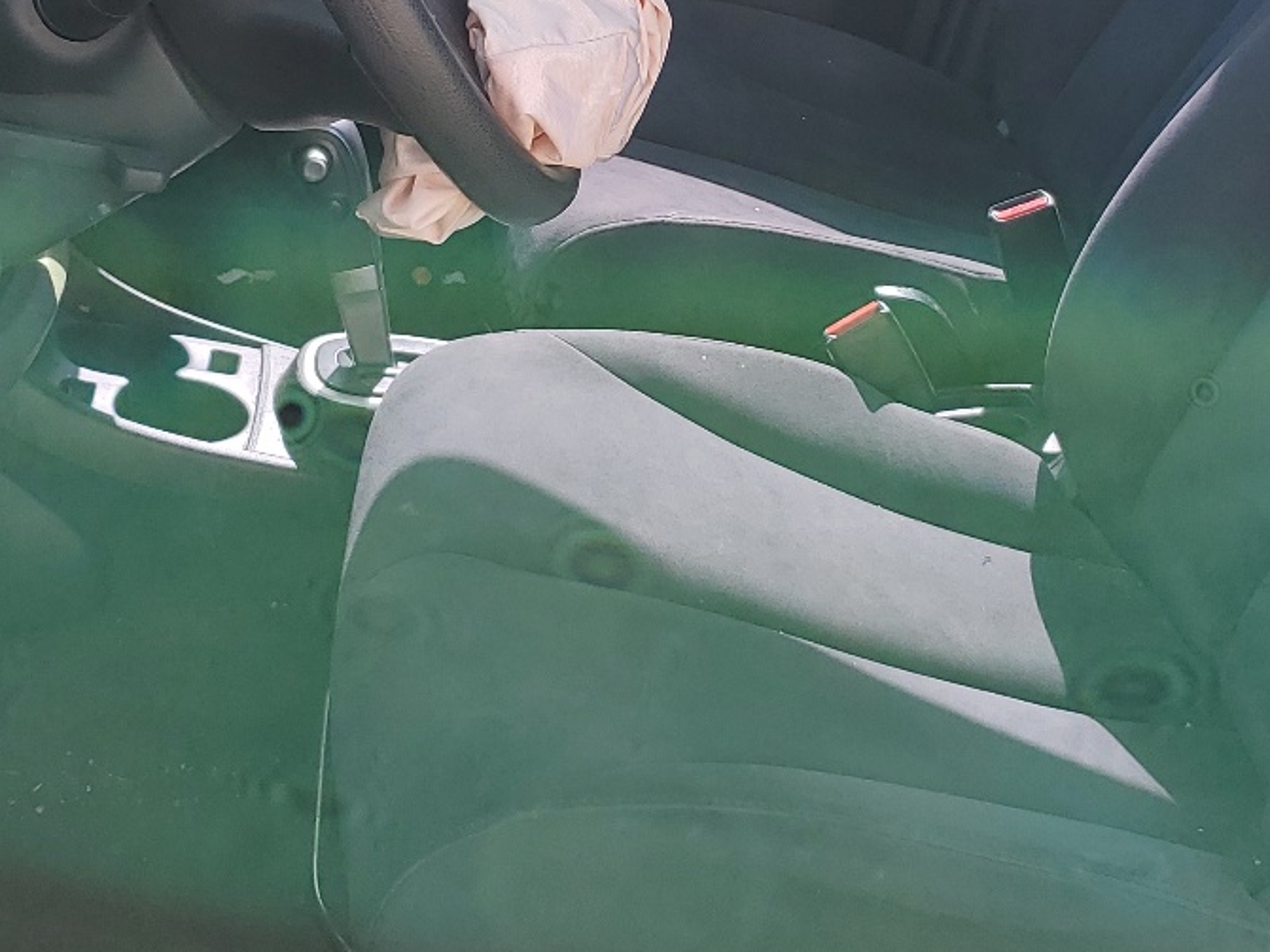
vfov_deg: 23.5
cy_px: 276
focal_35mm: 62
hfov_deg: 31.1
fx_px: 2274
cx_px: 734
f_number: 1.5
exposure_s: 1/417
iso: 50
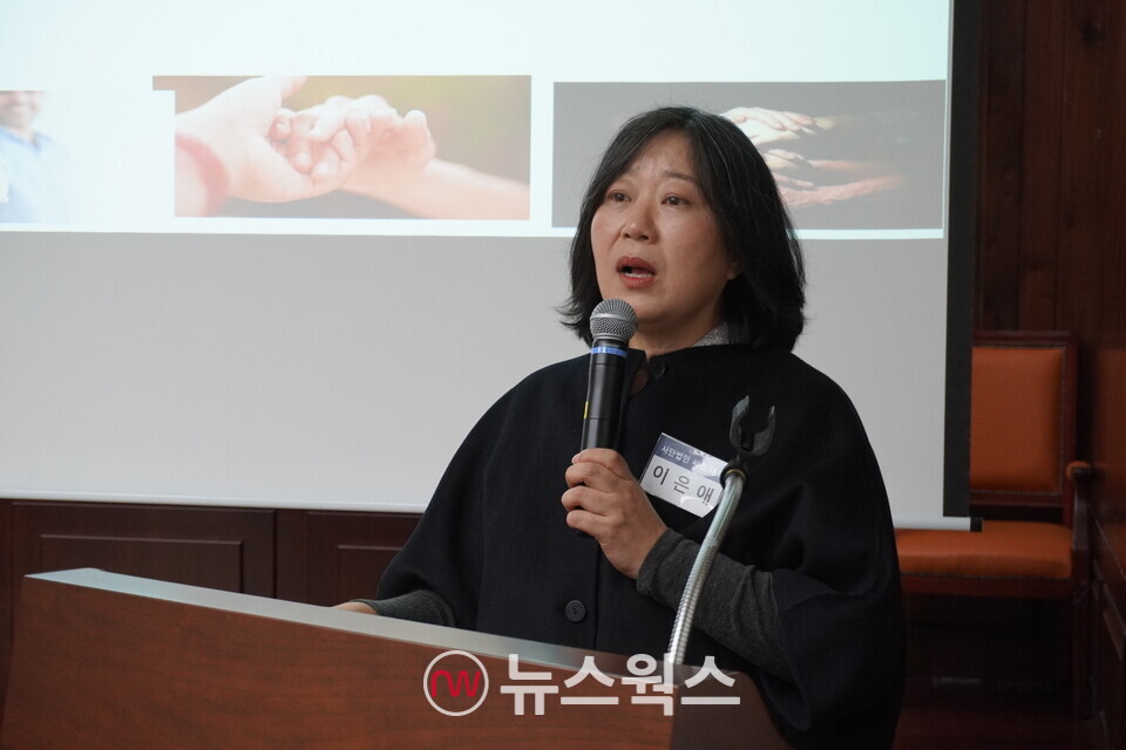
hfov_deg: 27.0
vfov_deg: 18.2
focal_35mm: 75
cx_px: 563
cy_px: 375
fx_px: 2346
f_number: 5.6
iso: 2000
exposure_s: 1/160
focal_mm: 50
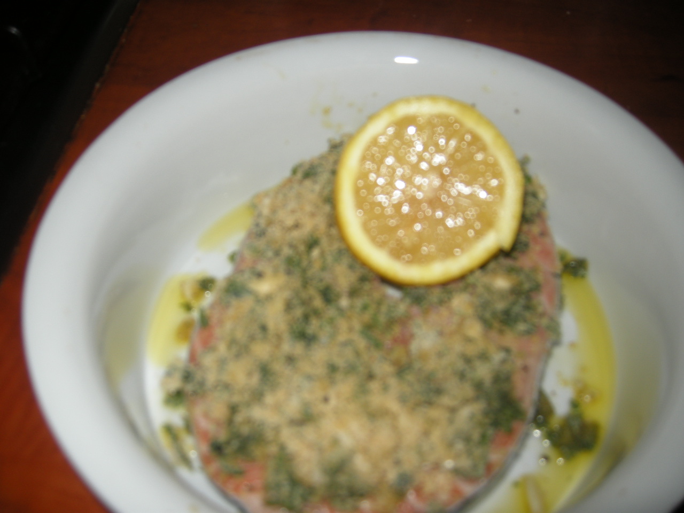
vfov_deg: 40.7
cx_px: 342
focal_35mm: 35
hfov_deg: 52.6
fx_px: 692
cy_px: 256
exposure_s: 1/60
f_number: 2.7
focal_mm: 7.5
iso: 64
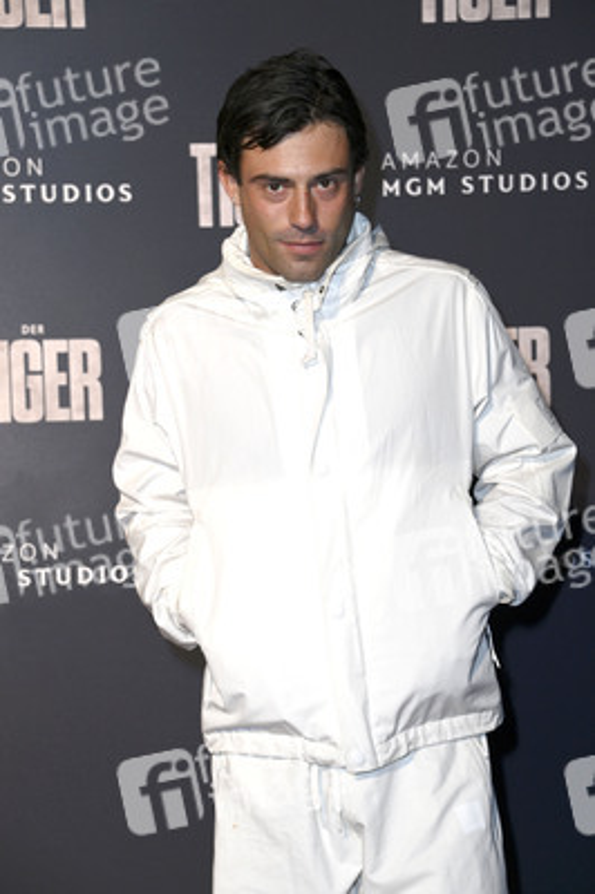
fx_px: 2434
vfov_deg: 20.8
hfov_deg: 13.9
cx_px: 298
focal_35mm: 98
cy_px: 447
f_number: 5.6
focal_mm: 98
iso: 640
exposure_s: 1/200
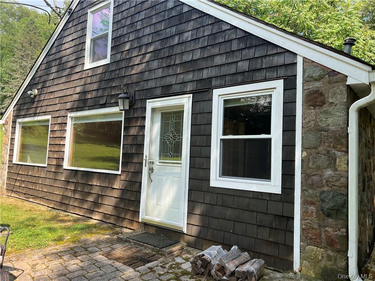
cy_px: 140
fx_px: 282
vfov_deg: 53.1
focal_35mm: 26
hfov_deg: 67.3
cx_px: 188
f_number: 1.5
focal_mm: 5.7
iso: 50
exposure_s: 1/932
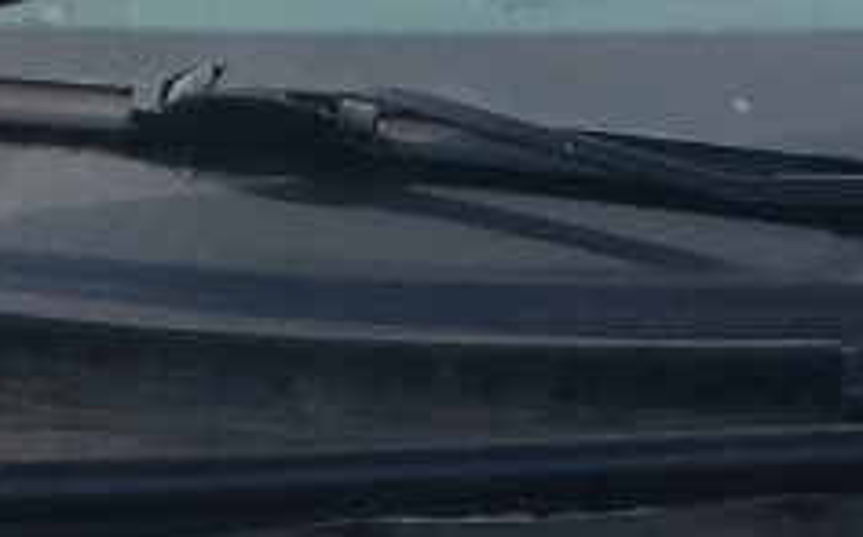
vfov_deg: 6.1
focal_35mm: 187
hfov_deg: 10.3
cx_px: 1719
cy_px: 1925
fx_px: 4394
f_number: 1.5
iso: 50
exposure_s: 1/1667
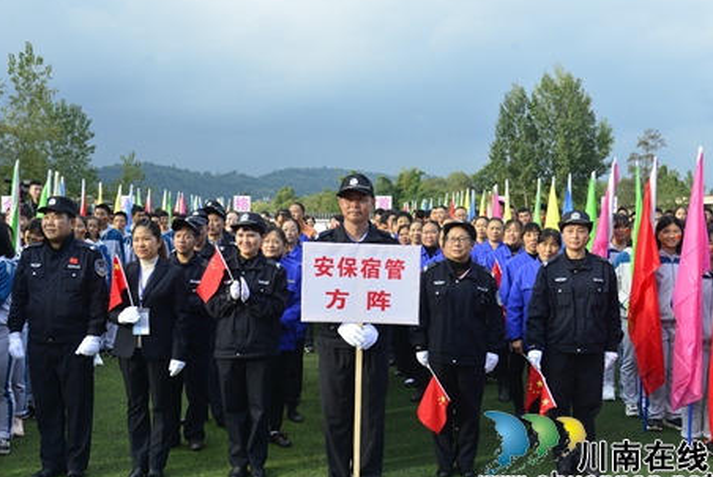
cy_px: 253
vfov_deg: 31.9
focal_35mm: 42
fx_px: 832
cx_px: 363
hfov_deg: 46.4
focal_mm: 38
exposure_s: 1/400
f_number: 6.3
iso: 500
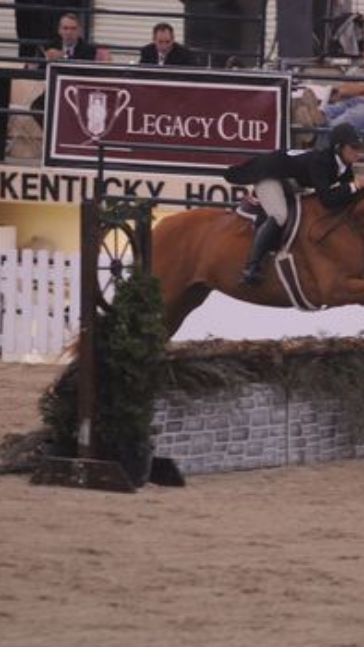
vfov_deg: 5.6
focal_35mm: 383
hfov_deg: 3.2
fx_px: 6569
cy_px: 285
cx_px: 312
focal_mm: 200
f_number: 2.8
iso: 5000
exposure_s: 1/400
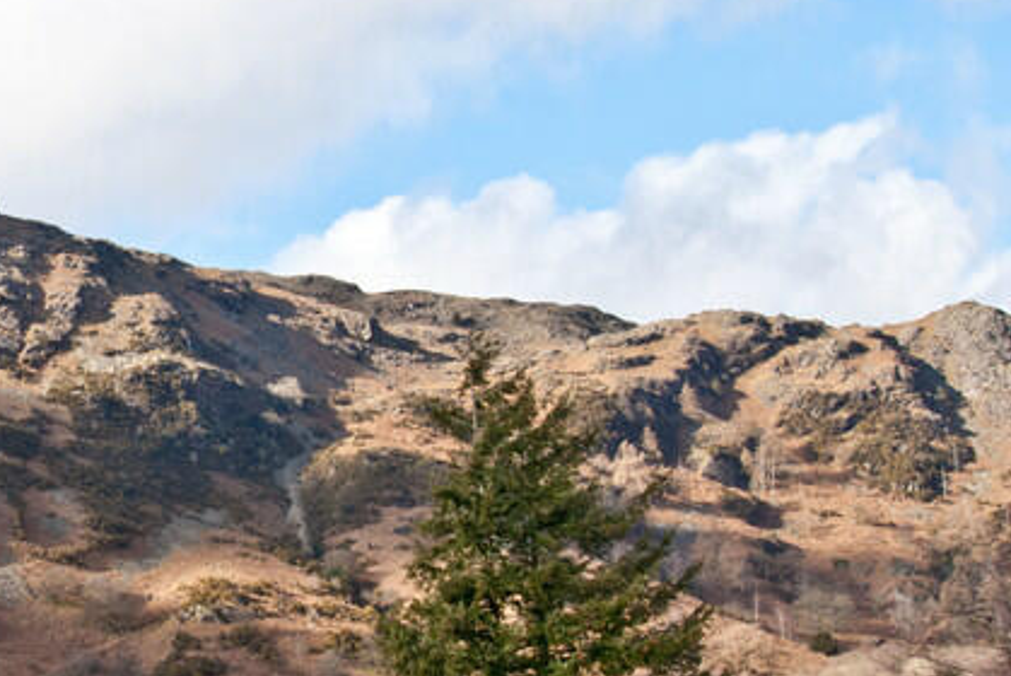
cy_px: 366
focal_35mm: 88
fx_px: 2473
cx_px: -128
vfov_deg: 15.6
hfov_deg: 21.8
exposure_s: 1/100
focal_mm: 24
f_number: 10
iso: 100
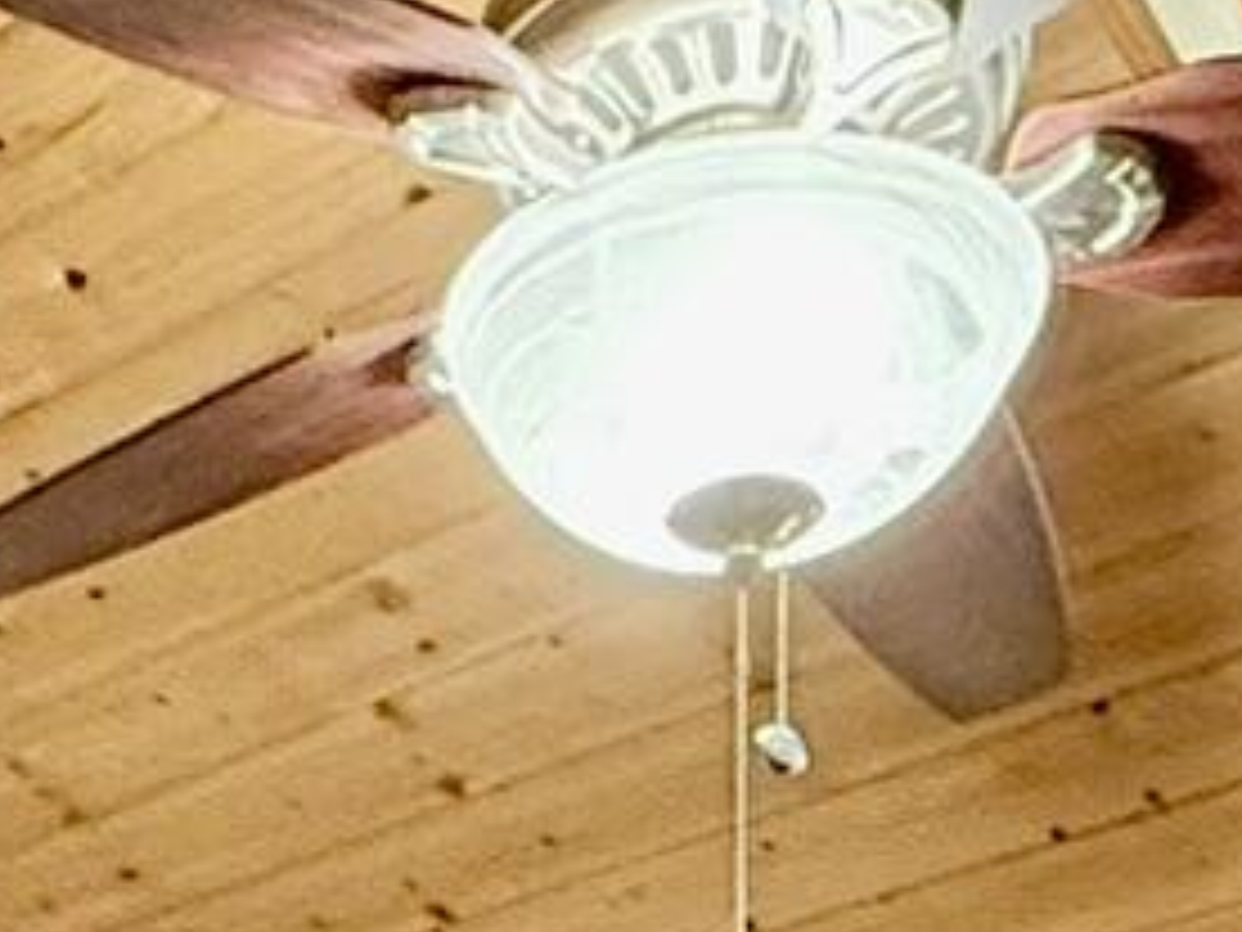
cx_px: 158
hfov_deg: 18.6
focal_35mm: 104
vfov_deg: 10.9
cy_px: 2544
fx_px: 3731
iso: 320
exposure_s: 1/60
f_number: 2.2
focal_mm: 2.22
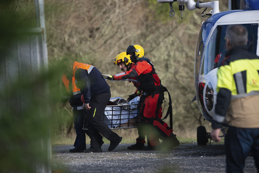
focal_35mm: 310
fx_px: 2231
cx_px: 130
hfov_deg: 6.6
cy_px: 86
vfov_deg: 4.4
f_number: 5.6
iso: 250
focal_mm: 310
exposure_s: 1/640
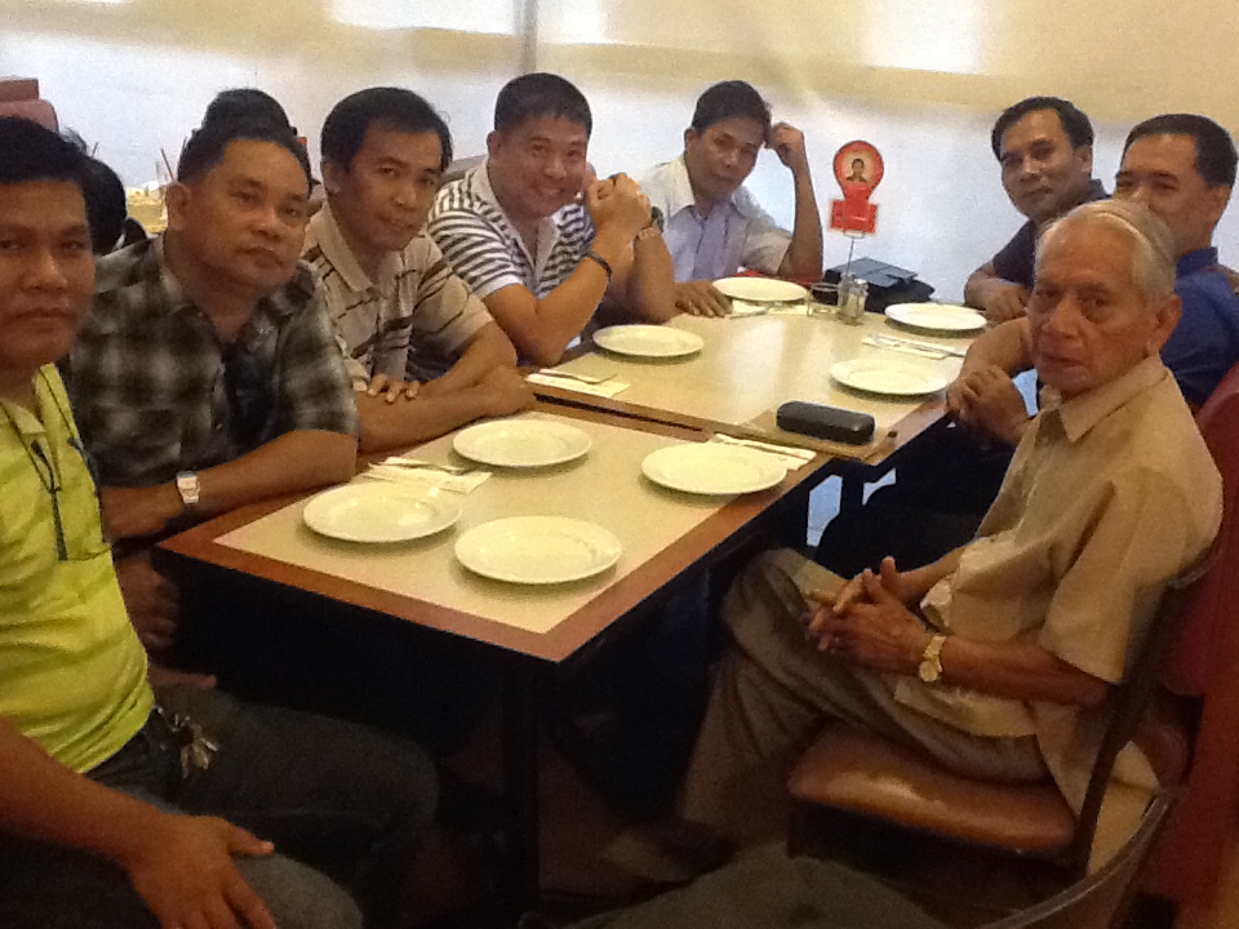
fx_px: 1575
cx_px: 620
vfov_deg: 32.9
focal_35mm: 44
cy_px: 464
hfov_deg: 42.9
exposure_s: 1/15
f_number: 2.4
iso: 400
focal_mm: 2.03
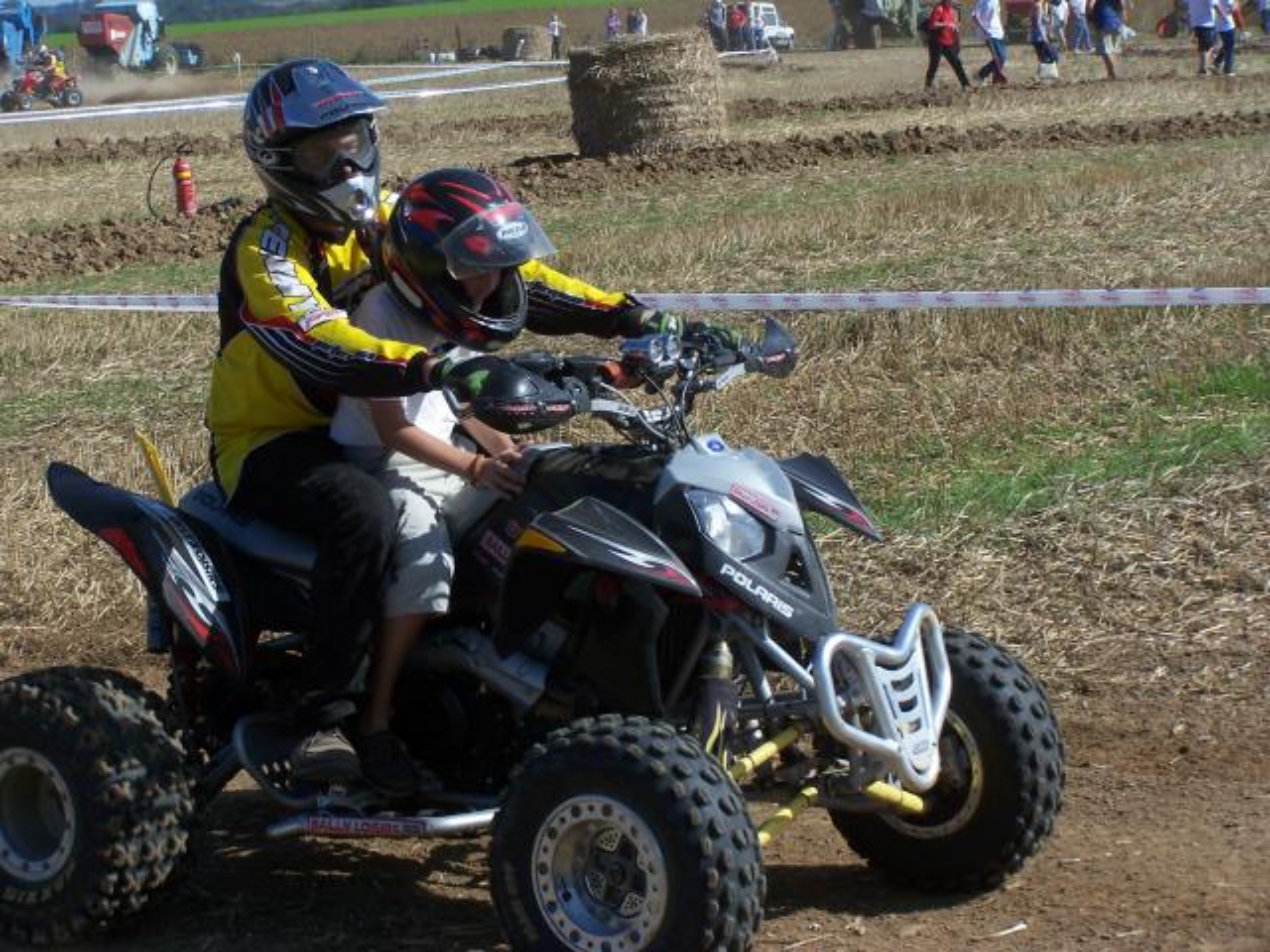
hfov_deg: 20.9
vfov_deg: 15.7
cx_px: 635
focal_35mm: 94
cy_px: 476
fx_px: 3449
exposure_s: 1/750
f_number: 4.5
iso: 80
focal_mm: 15.6
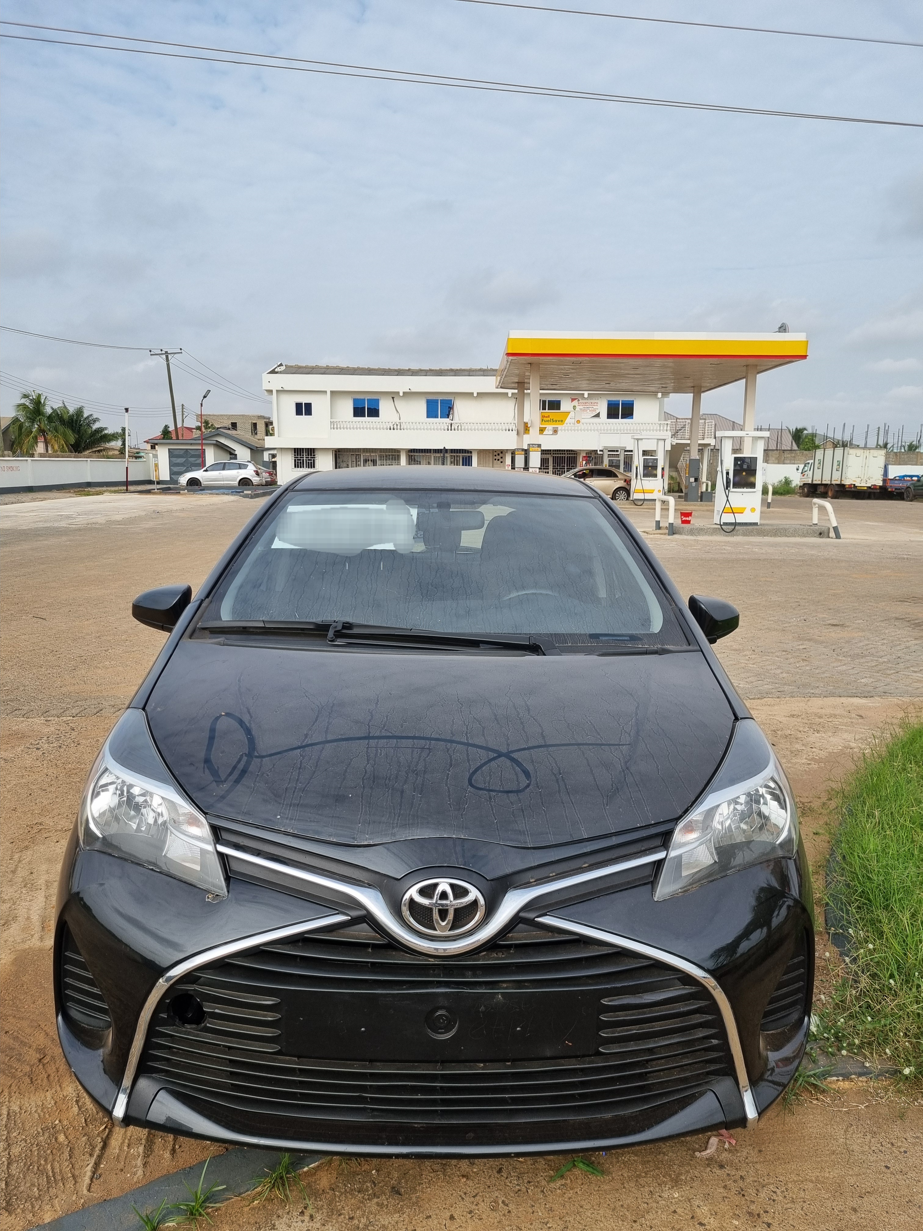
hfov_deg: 53.1
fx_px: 924
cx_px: 462
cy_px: 616
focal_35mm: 26
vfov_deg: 67.3
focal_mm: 5.4
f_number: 1.8
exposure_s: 1/2500
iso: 50
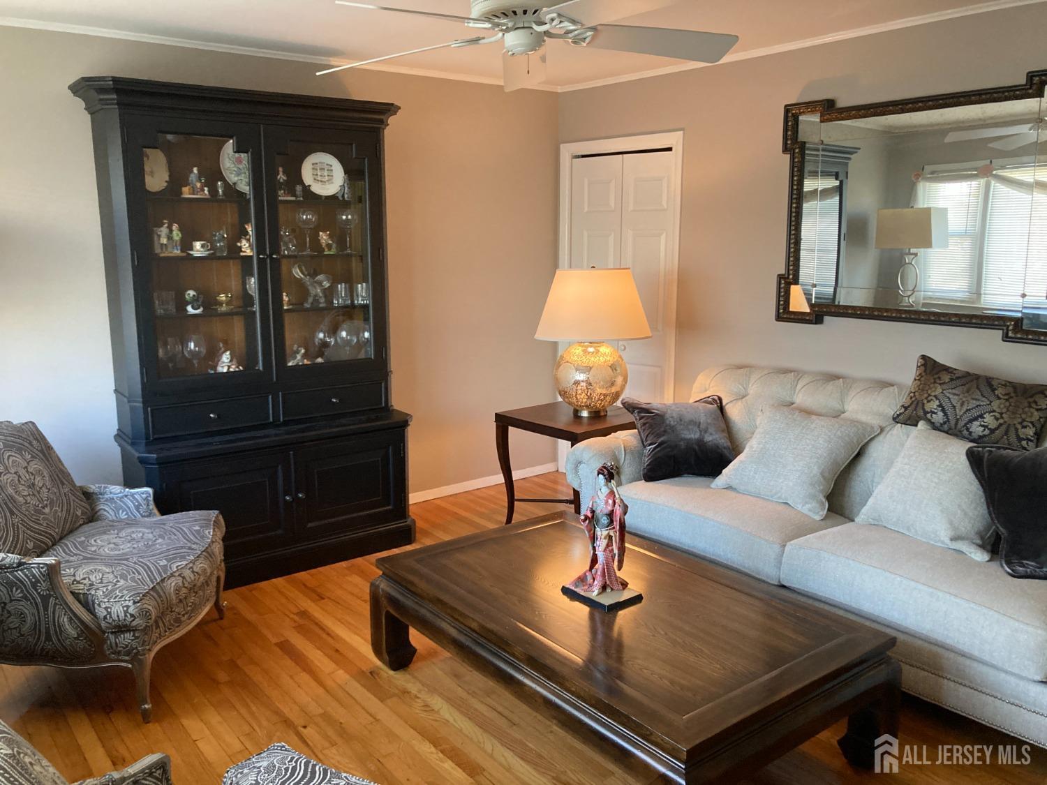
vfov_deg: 49.7
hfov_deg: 63.4
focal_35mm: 28
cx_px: 524
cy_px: 392
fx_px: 847
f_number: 1.8
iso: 250
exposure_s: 1/60
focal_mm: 3.99
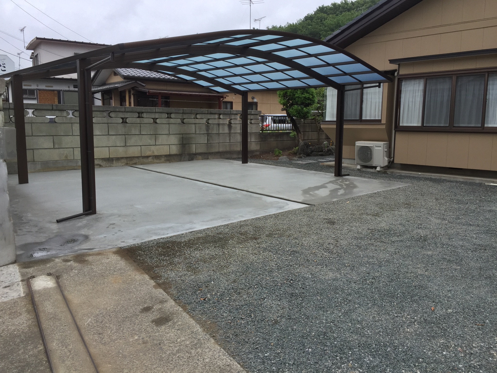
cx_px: 248
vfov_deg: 48.2
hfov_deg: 61.7
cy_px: 186
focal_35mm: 29
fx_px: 416
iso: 32
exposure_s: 1/775
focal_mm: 4.15
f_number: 2.2
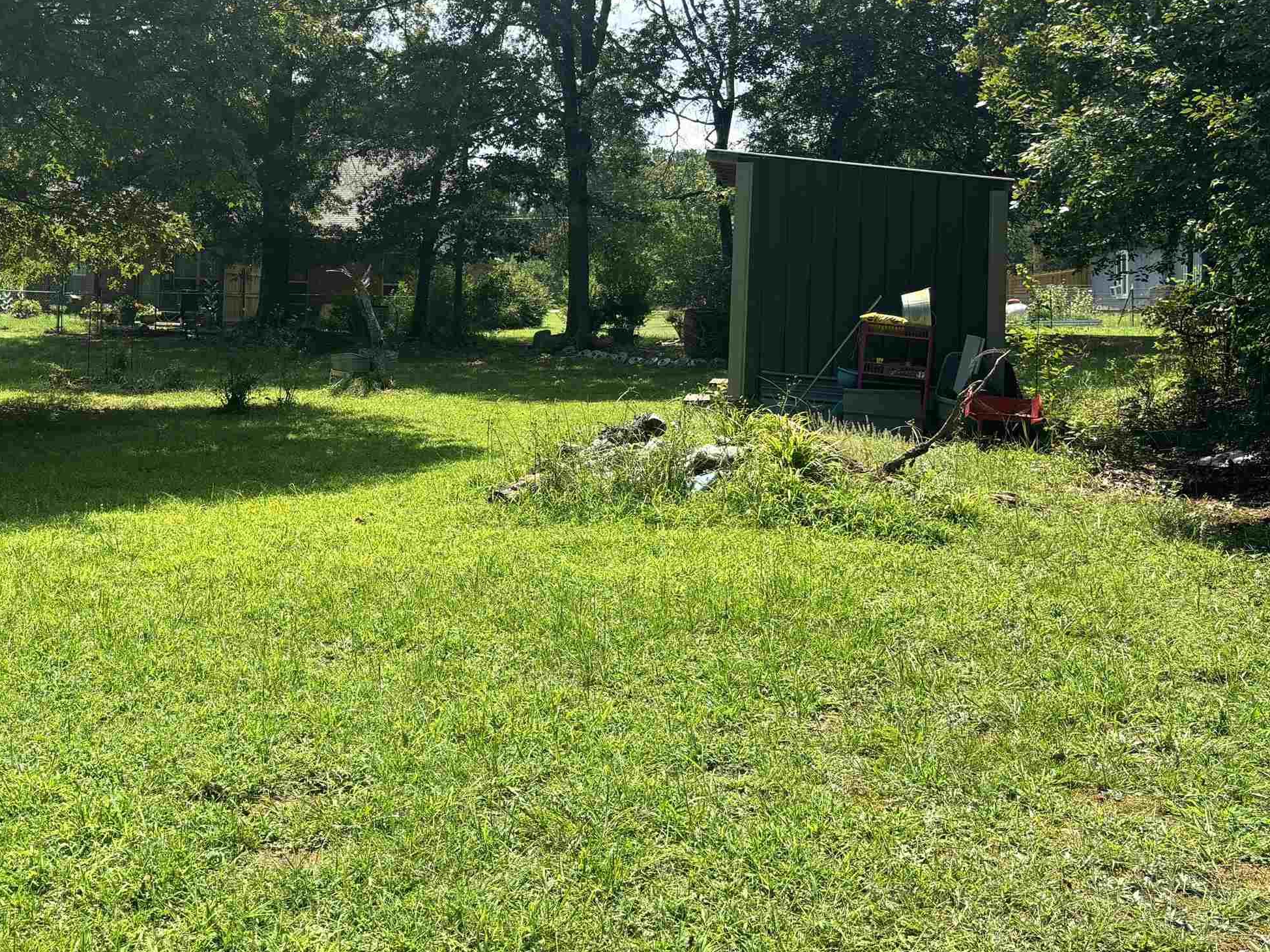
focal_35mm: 41
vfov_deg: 34.7
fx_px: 1504
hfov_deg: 44.0
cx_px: 289
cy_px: 285
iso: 50
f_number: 1.6
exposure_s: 1/1233
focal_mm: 5.96
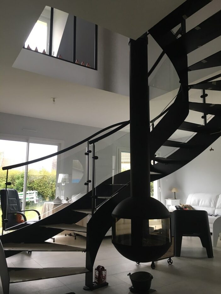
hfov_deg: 48.2
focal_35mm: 29
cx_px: 110
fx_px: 247
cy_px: 147
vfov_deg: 61.7
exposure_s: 1/33
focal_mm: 4.15
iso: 80
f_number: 2.2
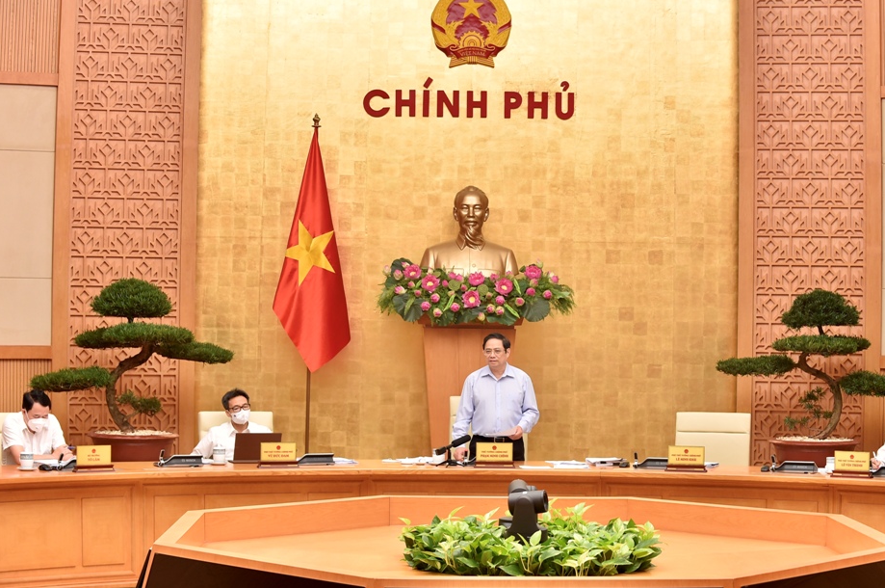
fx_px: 1915
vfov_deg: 17.4
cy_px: 264
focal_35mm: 78
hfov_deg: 26.0
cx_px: 482
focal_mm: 70
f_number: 3.2
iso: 1600
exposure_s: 1/160
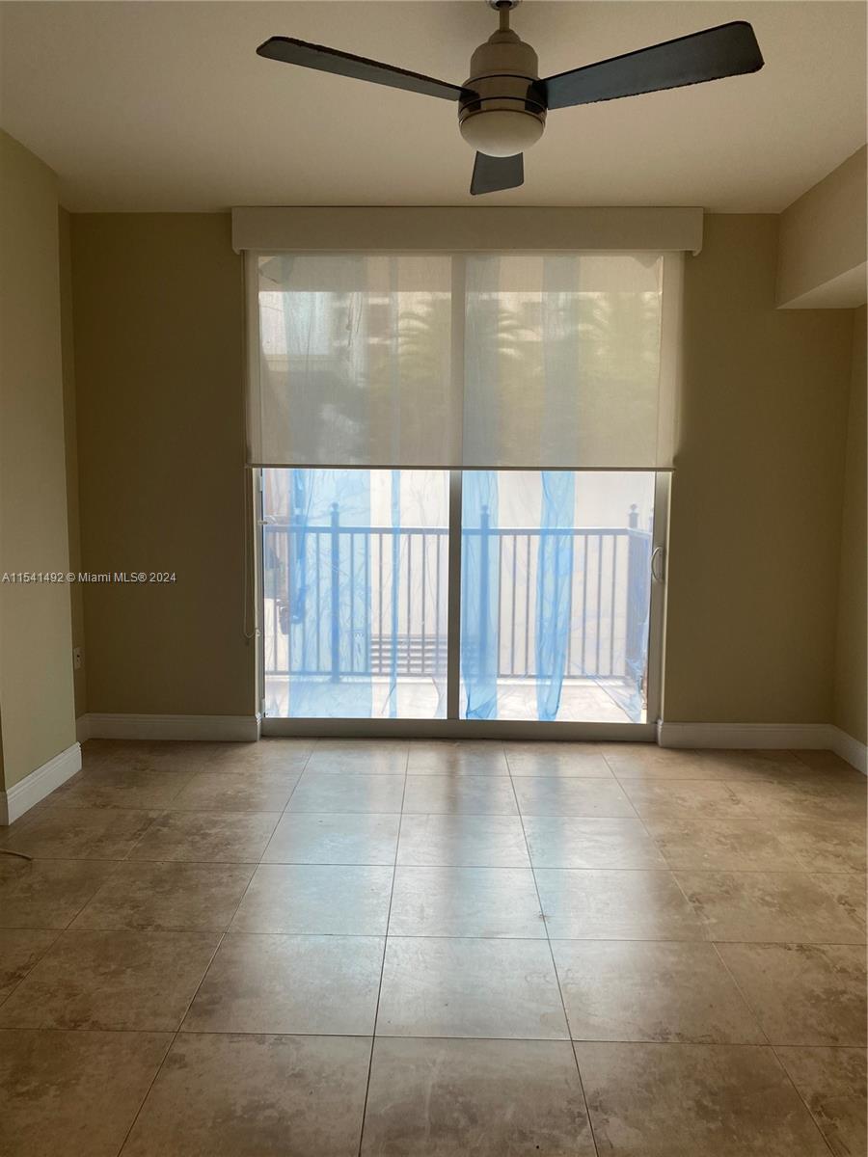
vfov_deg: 67.3
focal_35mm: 26
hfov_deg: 53.1
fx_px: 869
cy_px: 578
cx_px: 434
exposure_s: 1/120
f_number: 1.8
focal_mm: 4.25
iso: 50
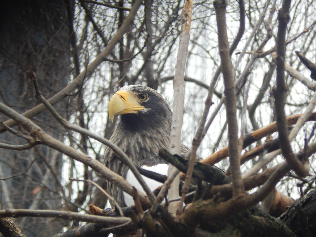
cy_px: 118
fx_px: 4546
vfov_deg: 3.0
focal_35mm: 498
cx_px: 158
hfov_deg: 4.0
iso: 200
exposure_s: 1/125
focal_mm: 88.6
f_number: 5.8
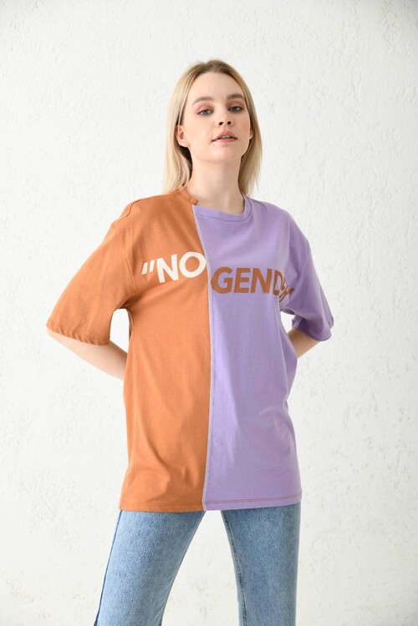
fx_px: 1132
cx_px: 209
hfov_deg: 20.9
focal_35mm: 65
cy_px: 313
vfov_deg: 31.0
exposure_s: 1/160
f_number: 5.6
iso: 100
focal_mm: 65
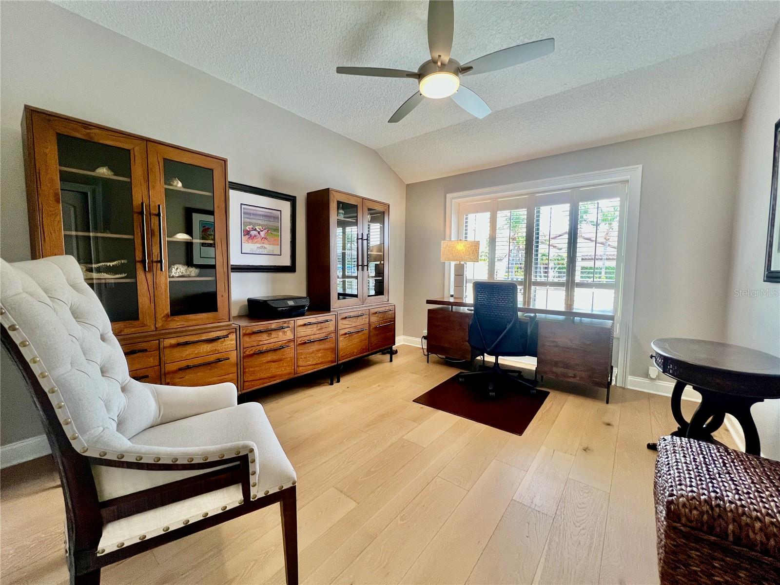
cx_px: 390
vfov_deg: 89.9
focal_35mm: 13
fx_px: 293
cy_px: 292
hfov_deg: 106.2
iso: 200
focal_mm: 1.57
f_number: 1.8
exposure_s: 1/120
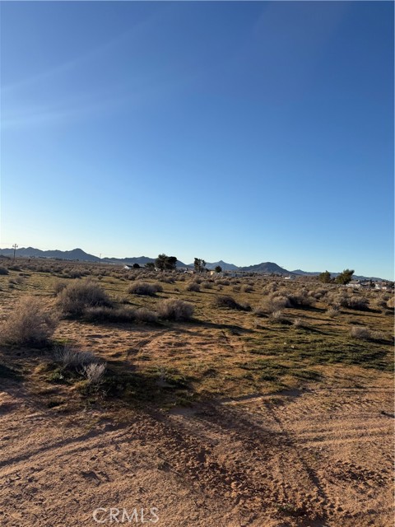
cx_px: 198
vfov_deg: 71.6
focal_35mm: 24
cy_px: 264
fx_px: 365
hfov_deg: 56.8
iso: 80
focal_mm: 6.76
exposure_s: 1/4405
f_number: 1.78
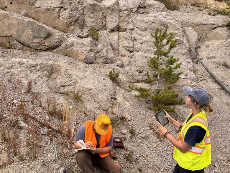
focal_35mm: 26
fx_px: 173
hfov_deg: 67.3
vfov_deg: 53.1
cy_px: 86
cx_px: 115
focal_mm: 5.96
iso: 50
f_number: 1.6
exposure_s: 1/918
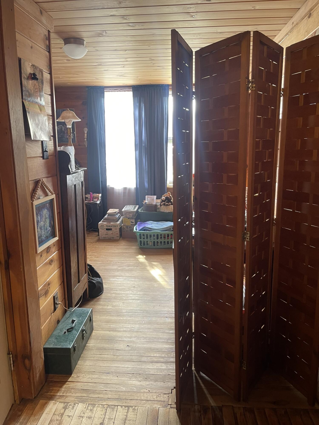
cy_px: 212
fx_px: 307
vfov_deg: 69.4
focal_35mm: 25
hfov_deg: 54.9
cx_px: 160
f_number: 1.6
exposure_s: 1/60
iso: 200
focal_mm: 5.1
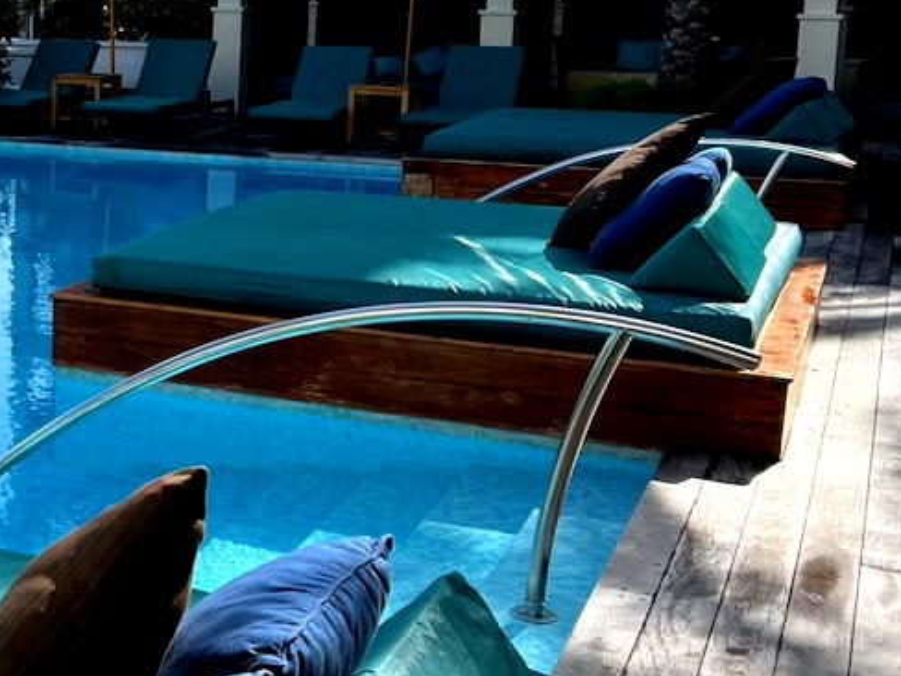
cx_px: -196
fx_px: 1666
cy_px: 212
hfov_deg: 26.7
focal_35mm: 64
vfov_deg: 22.8
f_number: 1.5
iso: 50
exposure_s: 1/3571
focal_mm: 5.7
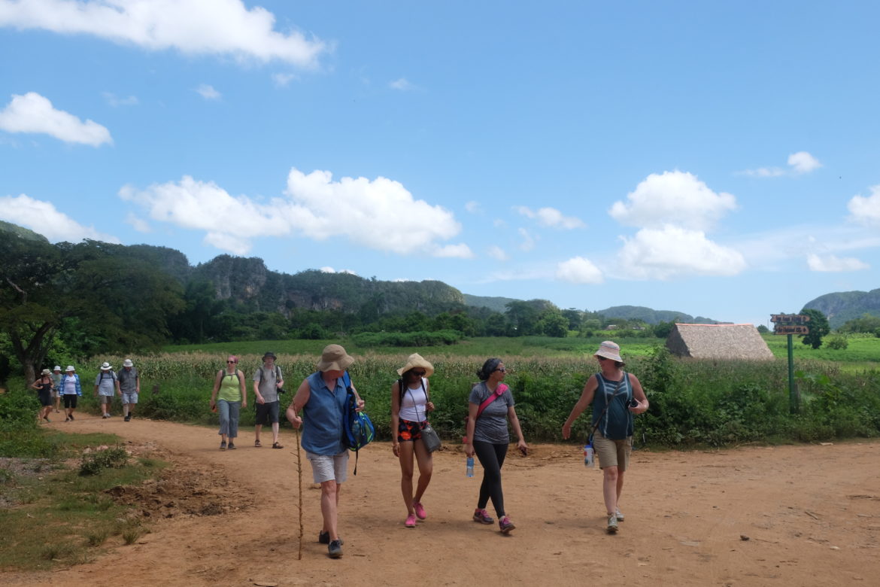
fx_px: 831
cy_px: 294
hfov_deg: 55.8
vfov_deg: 38.9
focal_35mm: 34
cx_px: 440
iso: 800
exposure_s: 1/400
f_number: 13
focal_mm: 22.4
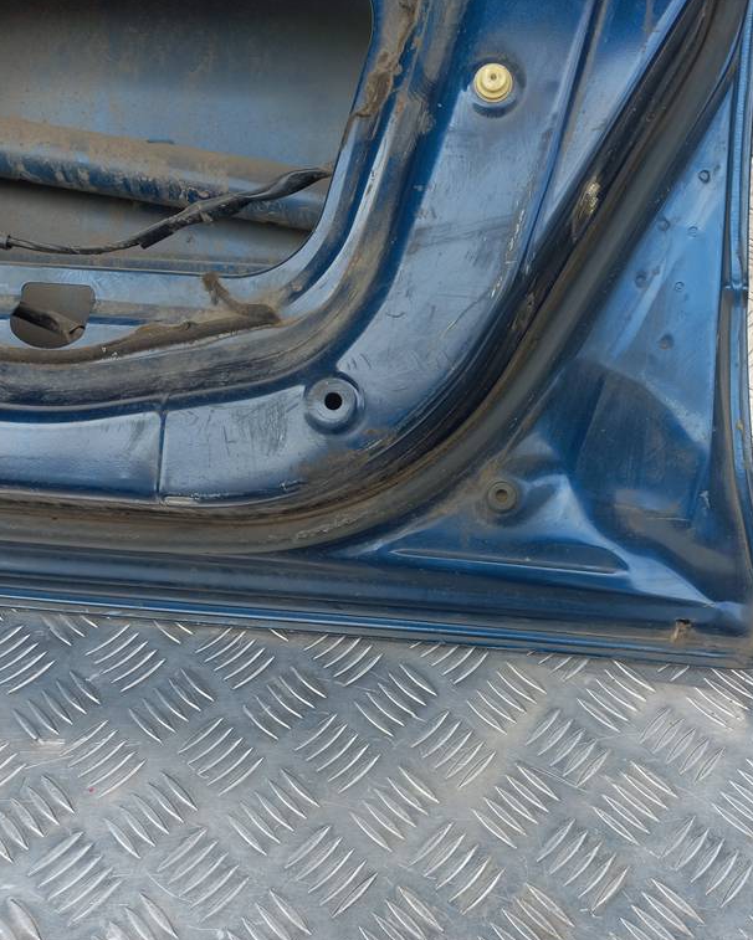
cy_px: 469
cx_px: 447
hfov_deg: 44.4
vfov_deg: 54.2
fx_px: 919
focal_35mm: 33
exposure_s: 1/100
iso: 32
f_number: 1.8
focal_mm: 4.6
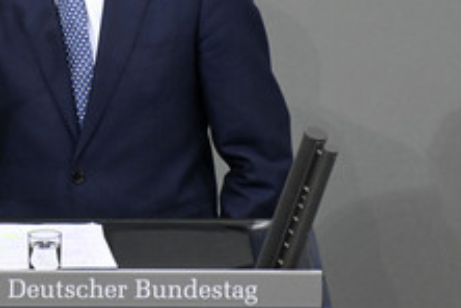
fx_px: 12997
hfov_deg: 2.0
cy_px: -2
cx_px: 51
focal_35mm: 1015
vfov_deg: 1.4
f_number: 5.6
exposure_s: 1/400
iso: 10000
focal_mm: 500
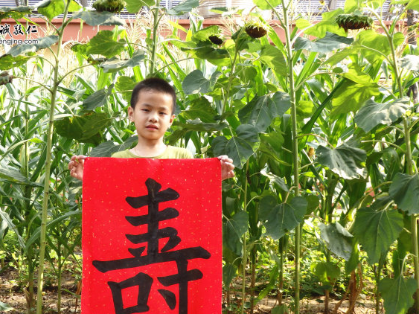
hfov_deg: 38.7
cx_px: 164
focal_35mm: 49
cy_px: 186
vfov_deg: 29.6
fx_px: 593
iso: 100
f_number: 3.7
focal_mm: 7.3
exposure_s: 1/125
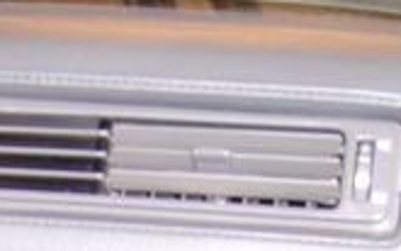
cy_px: 578
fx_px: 1573
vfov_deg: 8.4
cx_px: -165
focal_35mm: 144
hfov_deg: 13.8
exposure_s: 1/30
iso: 100
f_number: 2.8
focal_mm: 5.8
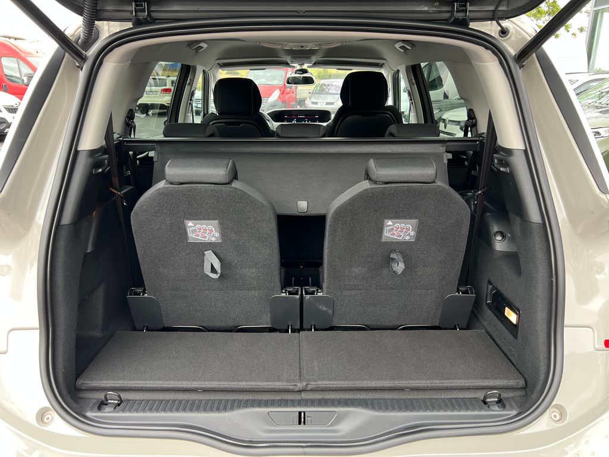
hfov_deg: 67.3
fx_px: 457
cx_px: 304
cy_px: 228
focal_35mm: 26
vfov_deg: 53.1
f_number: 1.5
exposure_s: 1/118
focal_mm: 5.7
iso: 125
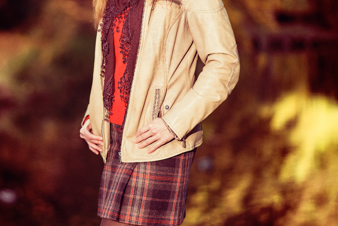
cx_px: 85
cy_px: 54
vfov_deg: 9.3
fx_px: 1390
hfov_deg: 13.8
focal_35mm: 148
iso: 100
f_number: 1.8
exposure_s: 1/640
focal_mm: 85
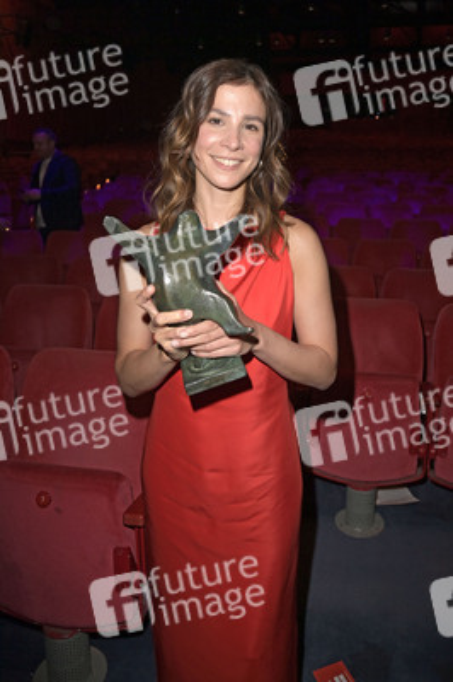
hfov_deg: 53.1
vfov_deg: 73.8
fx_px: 454
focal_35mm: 24
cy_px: 341
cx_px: 226
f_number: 5.6
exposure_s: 1/30
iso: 800
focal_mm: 24
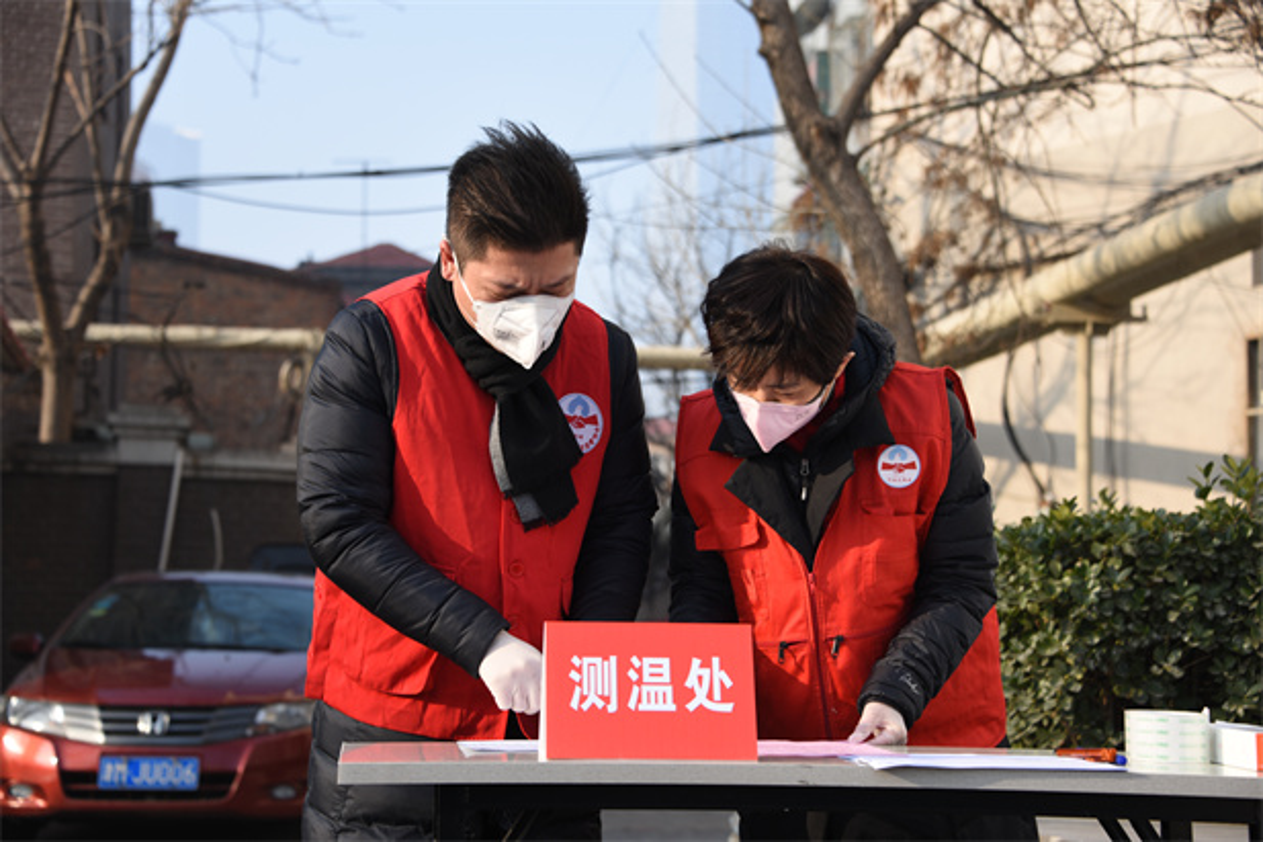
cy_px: 421
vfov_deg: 19.4
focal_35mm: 70
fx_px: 2455
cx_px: 632
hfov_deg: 28.9
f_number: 5.6
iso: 64
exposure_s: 1/125
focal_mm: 70
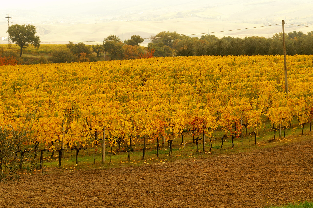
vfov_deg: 15.2
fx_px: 782
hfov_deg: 22.6
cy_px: 104
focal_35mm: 90
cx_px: 156
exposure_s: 1/60
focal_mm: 60
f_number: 6.7
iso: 100
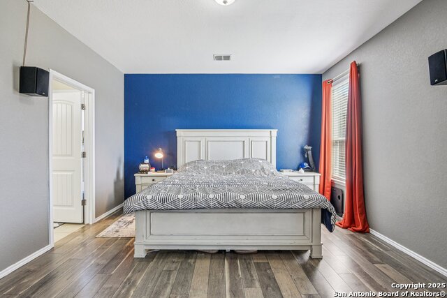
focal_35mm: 18
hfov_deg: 90.0
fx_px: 224
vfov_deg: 67.4
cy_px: 149
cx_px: 224
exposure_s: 1/20
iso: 720
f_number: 8
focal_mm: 18
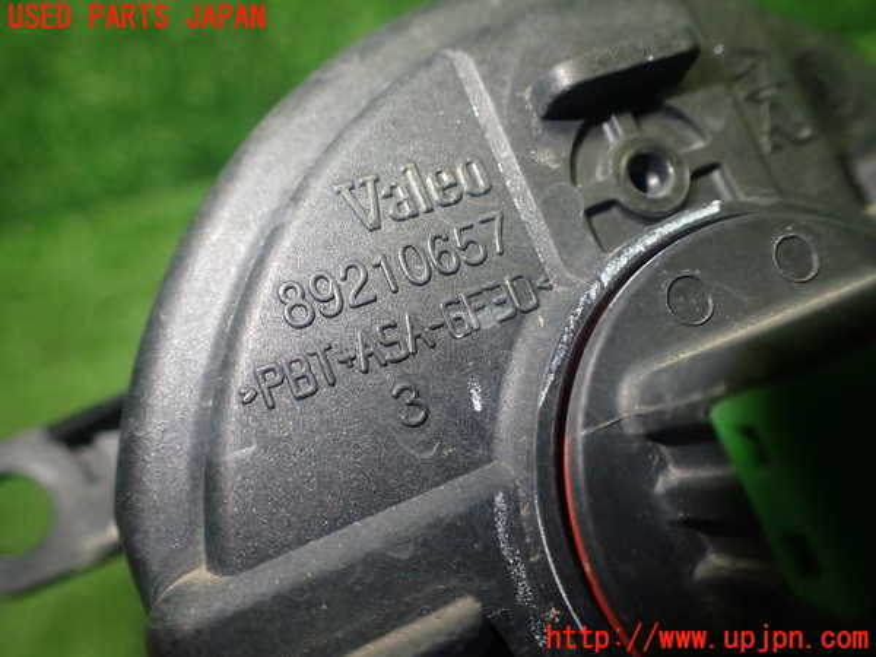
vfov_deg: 46.8
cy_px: 328
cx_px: 438
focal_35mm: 30
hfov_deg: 60.0
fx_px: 759
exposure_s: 1/125
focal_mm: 5.4
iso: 500
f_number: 2.3
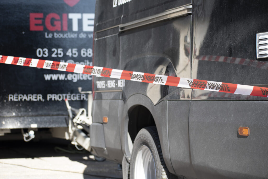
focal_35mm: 105
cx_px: 134
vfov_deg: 13.0
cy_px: 90
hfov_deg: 19.5
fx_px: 782
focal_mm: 70
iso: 200
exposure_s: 1/250
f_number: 5.6
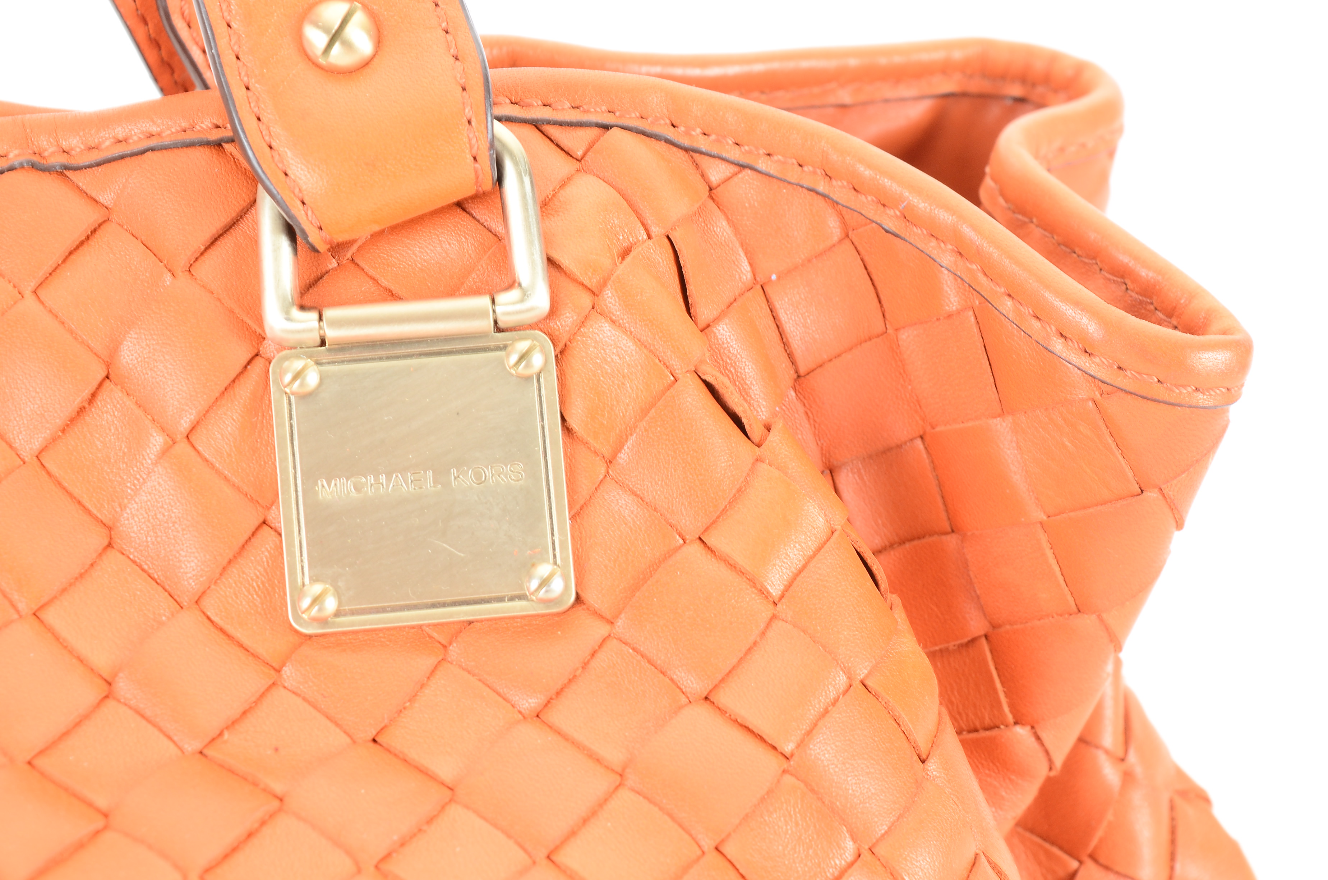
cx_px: 664
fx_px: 3037
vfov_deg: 16.5
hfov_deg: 24.7
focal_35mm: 82
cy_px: 440
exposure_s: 1/60
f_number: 10
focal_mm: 55
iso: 320
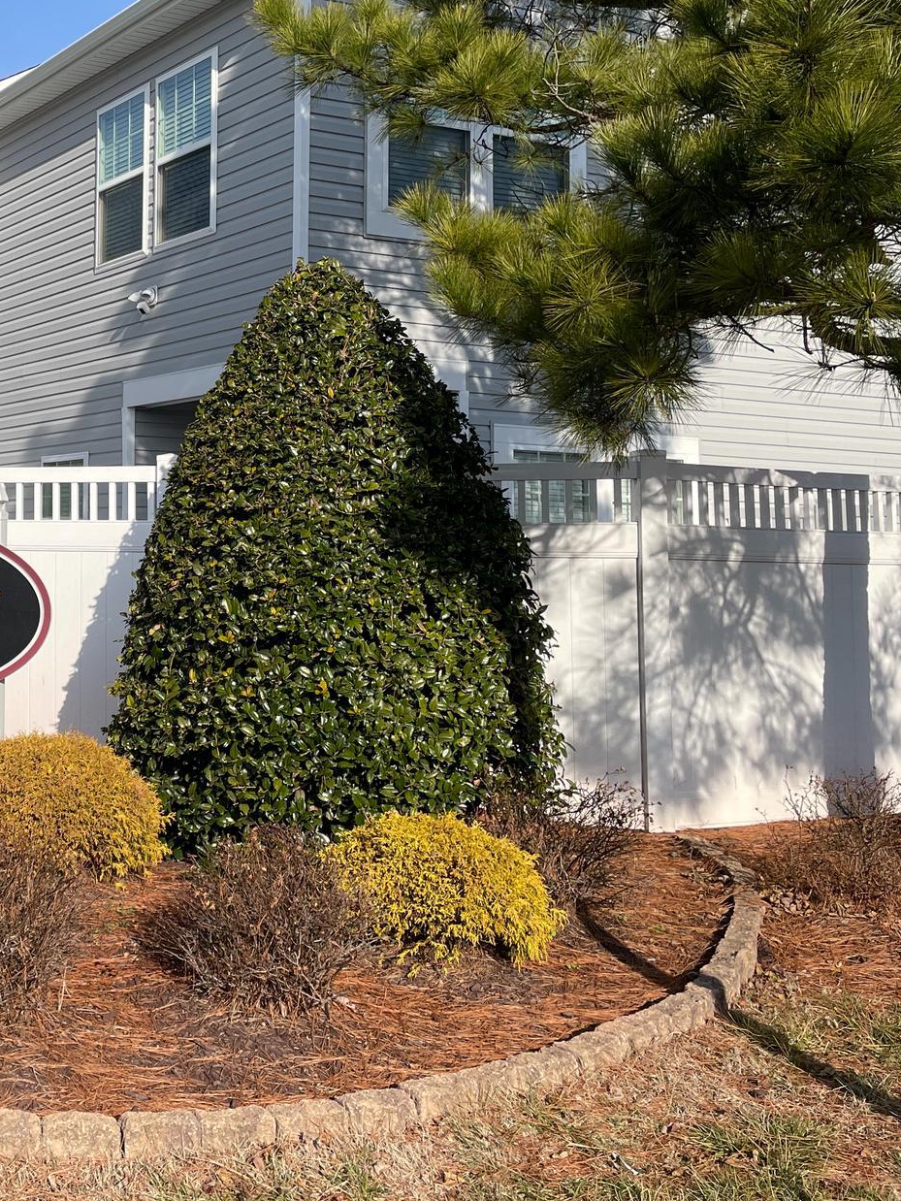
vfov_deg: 43.5
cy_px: 462
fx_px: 1492
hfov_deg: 30.6
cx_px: -48
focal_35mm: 43
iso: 32
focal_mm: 4.2
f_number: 1.6
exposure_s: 1/3610
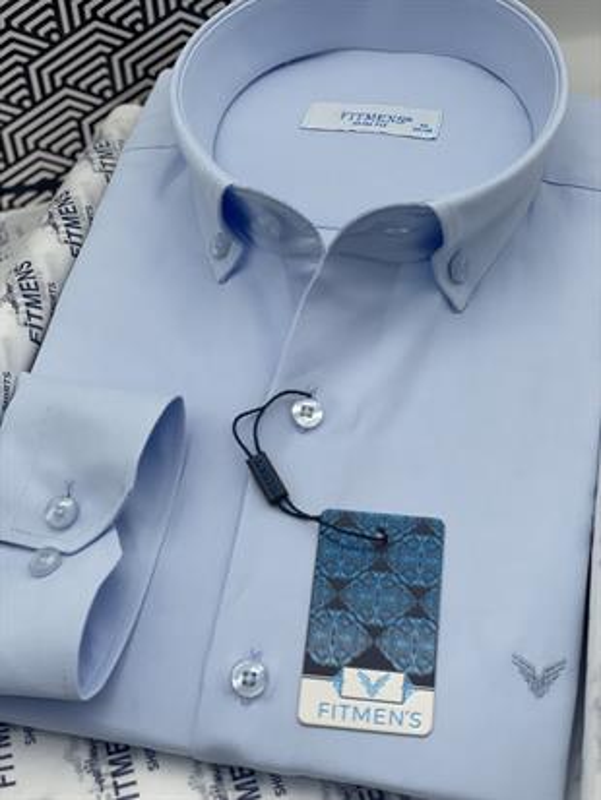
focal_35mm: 52
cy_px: 400
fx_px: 1203
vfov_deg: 36.8
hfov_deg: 28.0
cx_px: 300
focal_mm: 6
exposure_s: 1/274
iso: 32
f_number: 2
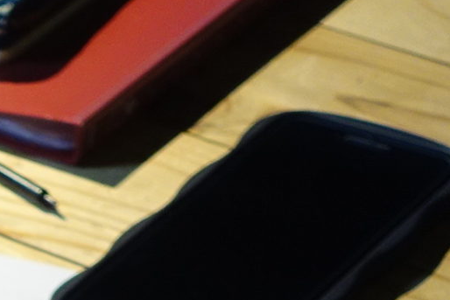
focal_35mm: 264
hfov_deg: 7.5
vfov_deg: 5.1
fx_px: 3301
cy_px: 654
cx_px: -446
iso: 500
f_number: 2.8
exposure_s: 1/60
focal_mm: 19.48
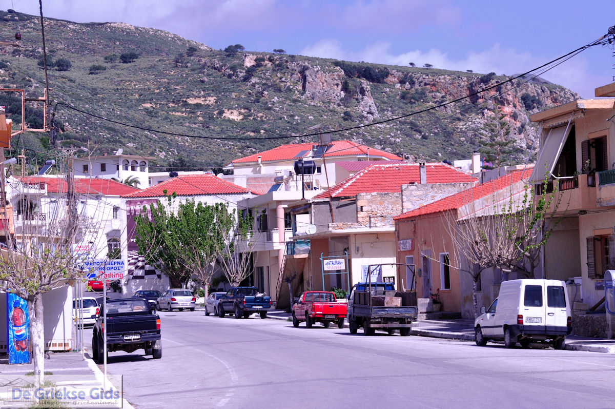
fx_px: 1792
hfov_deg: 19.5
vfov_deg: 13.0
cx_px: 308
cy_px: 204
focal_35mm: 105
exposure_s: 1/500
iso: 200
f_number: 11
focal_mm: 70
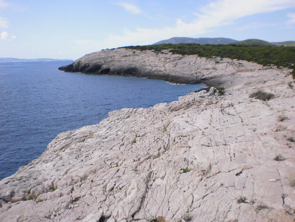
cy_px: 111
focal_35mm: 38
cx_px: 148
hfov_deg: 49.0
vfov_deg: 37.7
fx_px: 324
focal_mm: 6.3
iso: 100
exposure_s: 1/800
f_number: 4.6
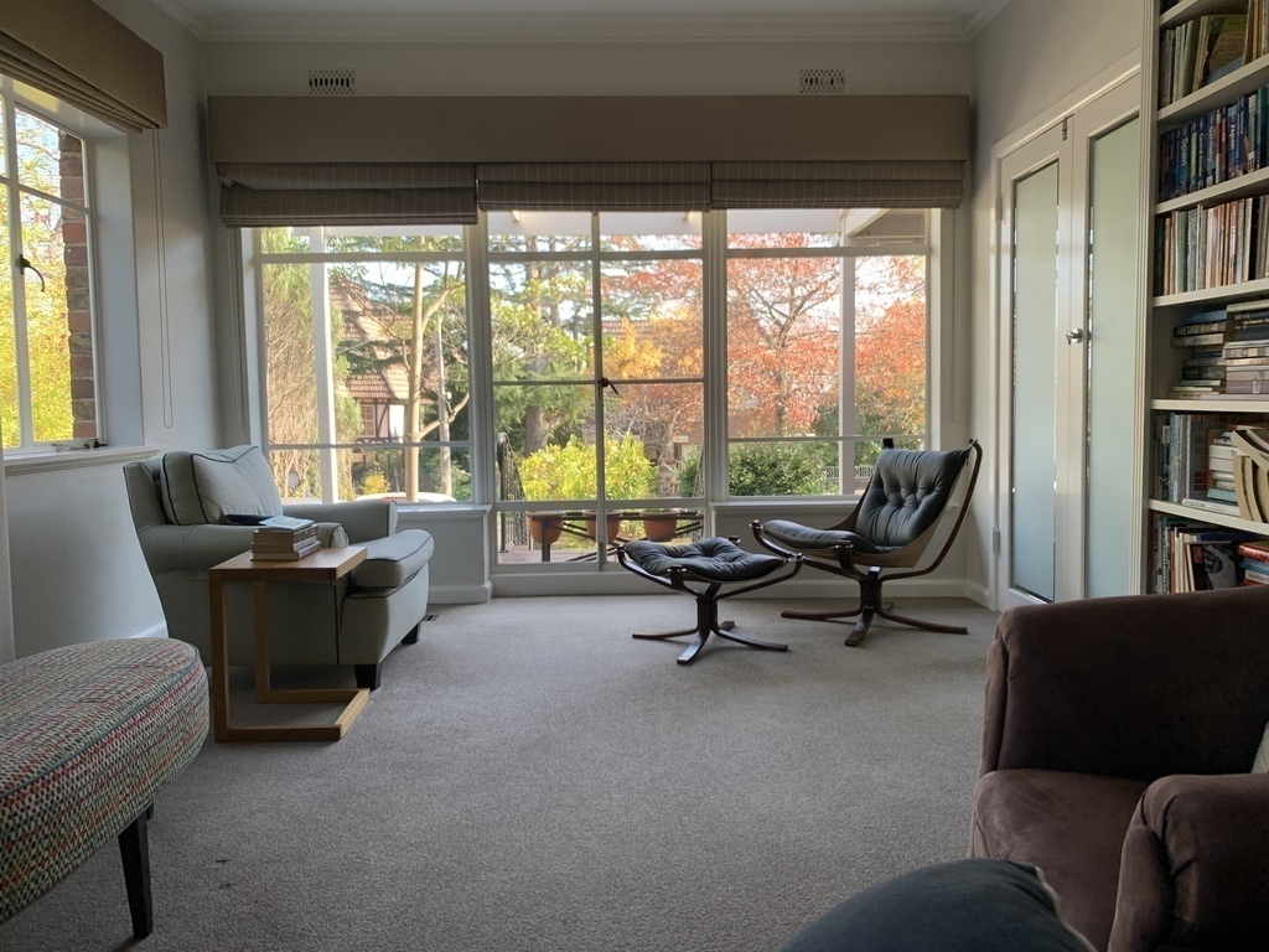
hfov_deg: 67.3
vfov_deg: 53.1
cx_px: 634
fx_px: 953
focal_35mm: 26
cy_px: 476
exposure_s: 1/121
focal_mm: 4.25
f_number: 1.8
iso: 32
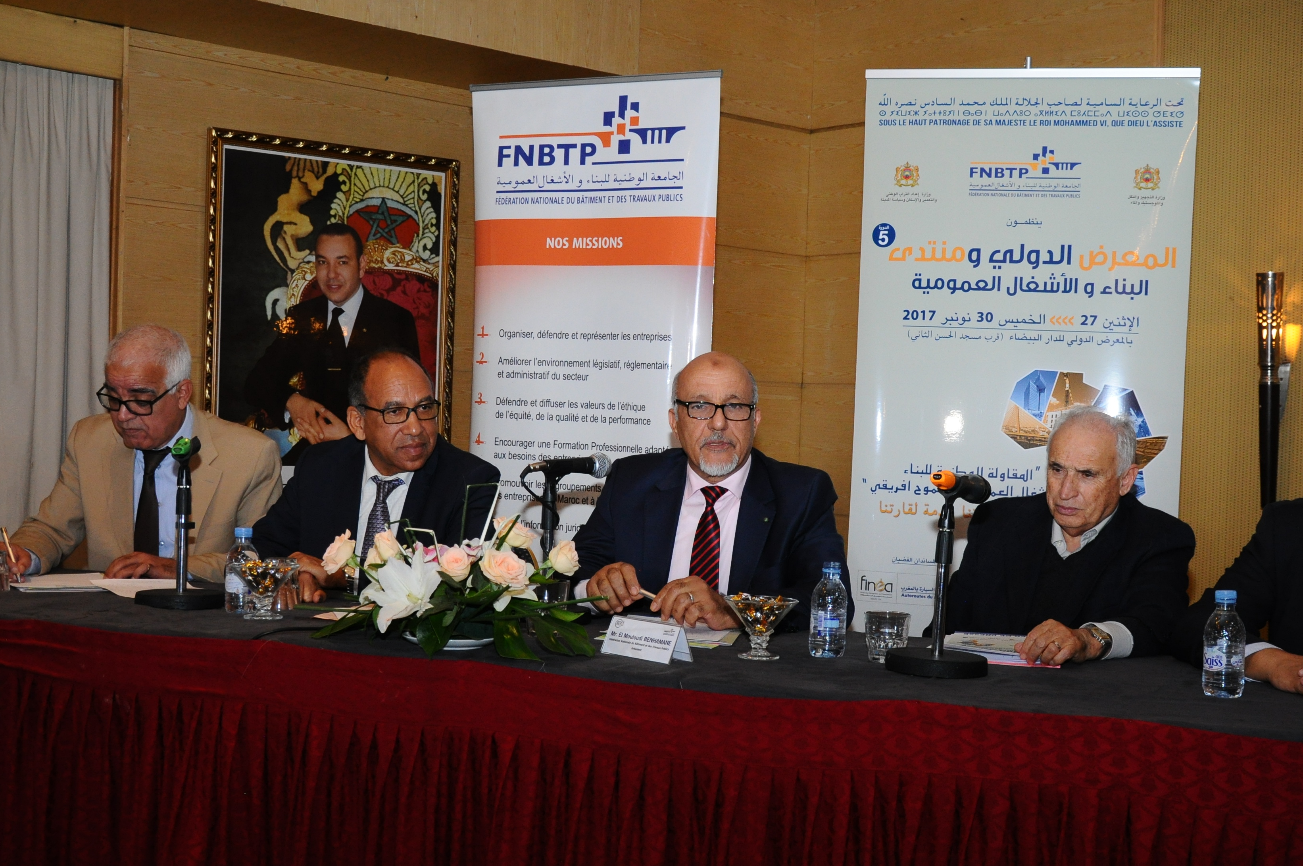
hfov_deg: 41.8
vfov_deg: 28.6
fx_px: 1699
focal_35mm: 47
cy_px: 419
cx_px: 752
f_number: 5.6
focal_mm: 24
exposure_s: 1/60
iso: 800
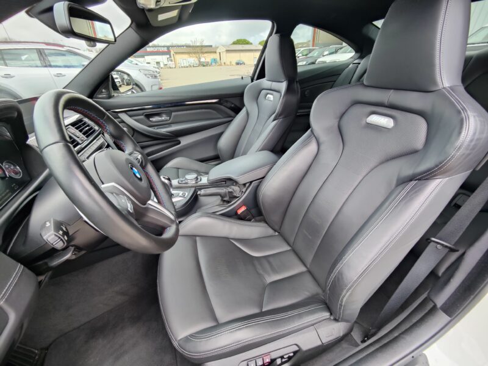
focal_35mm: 20
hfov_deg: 81.7
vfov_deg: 66.0
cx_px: 244
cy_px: 183
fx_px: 282
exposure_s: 1/100
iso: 189
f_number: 2.2
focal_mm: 3.5
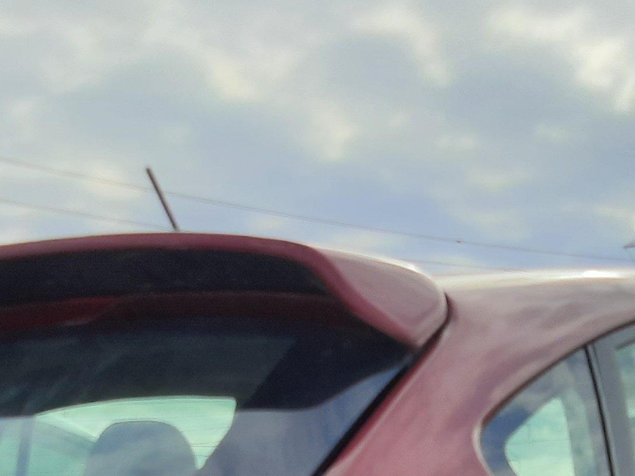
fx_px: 1725
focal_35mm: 94
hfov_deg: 20.8
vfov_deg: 14.4
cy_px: 773
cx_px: 234
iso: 40
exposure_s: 1/945
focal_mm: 3.92
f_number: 1.7
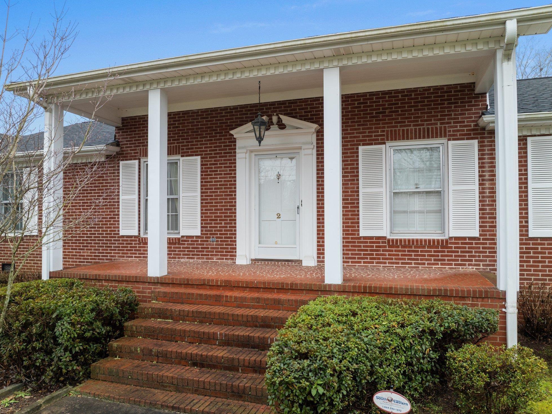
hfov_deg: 69.4
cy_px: 212
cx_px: 280
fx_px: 399
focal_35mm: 25
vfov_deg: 54.9
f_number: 4.5
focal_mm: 12.29
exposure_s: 1/13
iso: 100
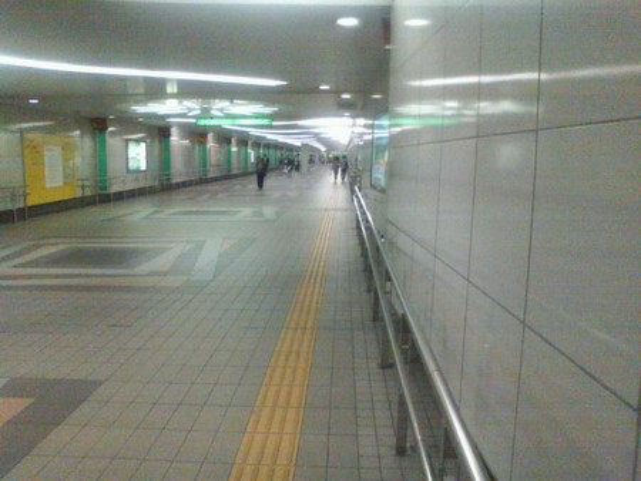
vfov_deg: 48.3
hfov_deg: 61.6
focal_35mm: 29
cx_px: 320
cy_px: 240
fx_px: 537
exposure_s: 1/120
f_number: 3.5
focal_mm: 3.73
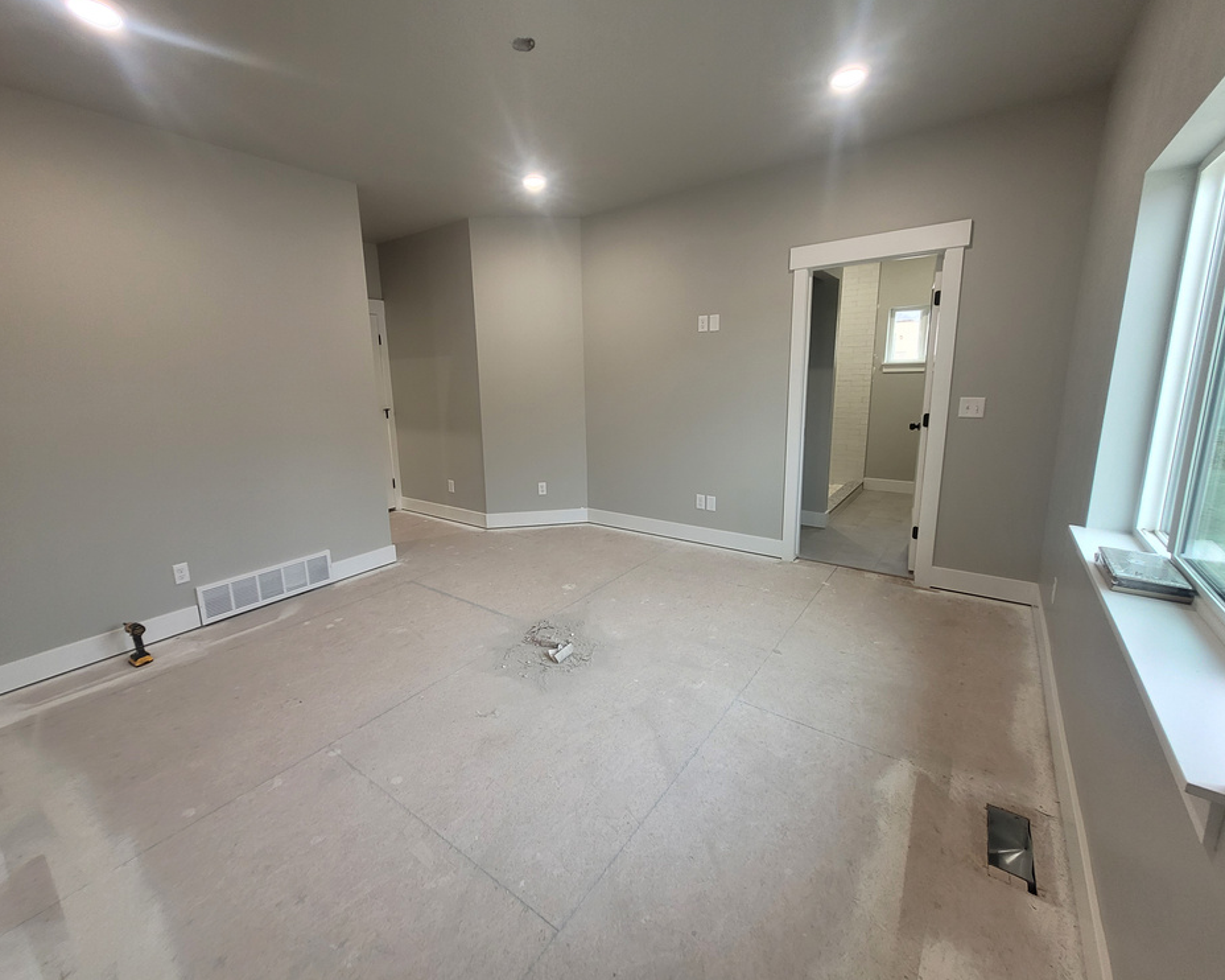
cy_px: 477
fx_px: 507
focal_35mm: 14
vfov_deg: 87.9
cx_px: 573
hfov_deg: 100.6
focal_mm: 1.74
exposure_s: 1/60
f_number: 2.2
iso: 100
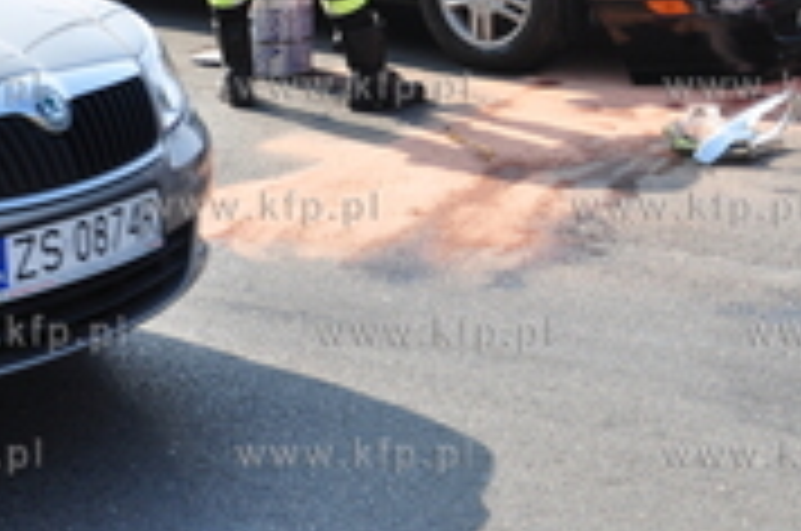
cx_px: 594
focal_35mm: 128
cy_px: 22
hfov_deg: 16.0
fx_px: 2843
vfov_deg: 10.6
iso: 200
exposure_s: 1/250
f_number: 8
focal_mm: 38
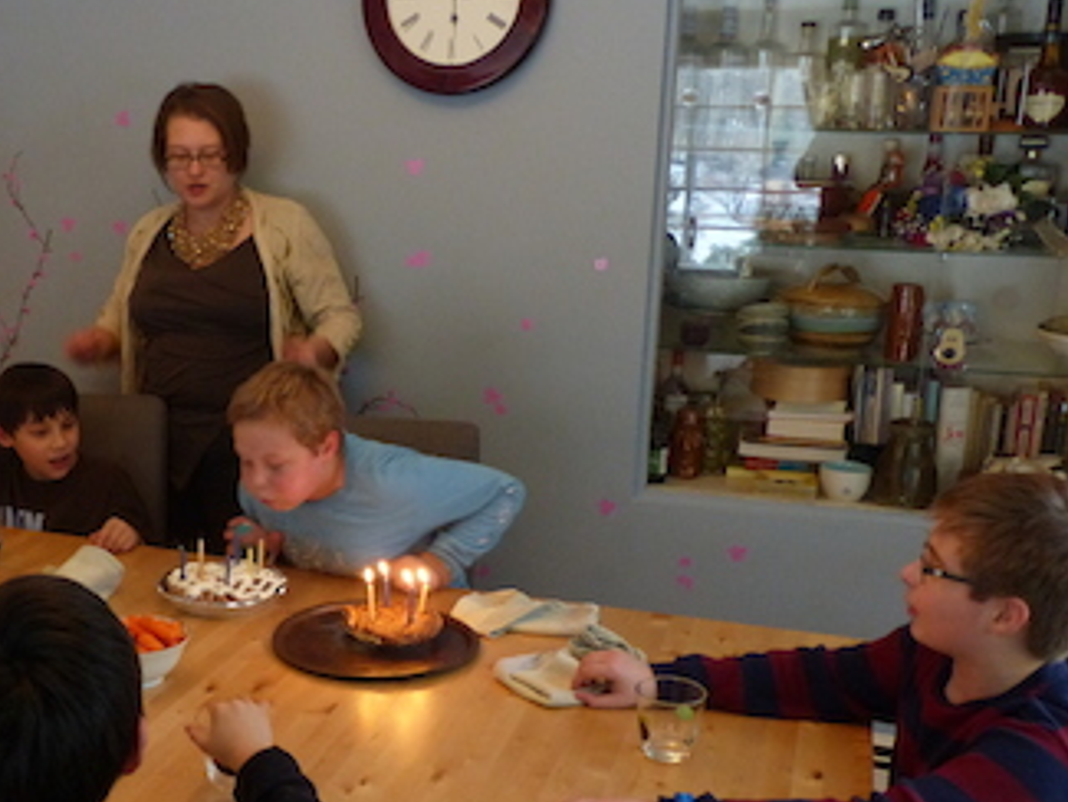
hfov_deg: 44.8
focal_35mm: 41
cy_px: 500
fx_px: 1265
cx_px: 327
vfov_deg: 35.0
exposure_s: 1/13
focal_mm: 4.5
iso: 400
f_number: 2.8
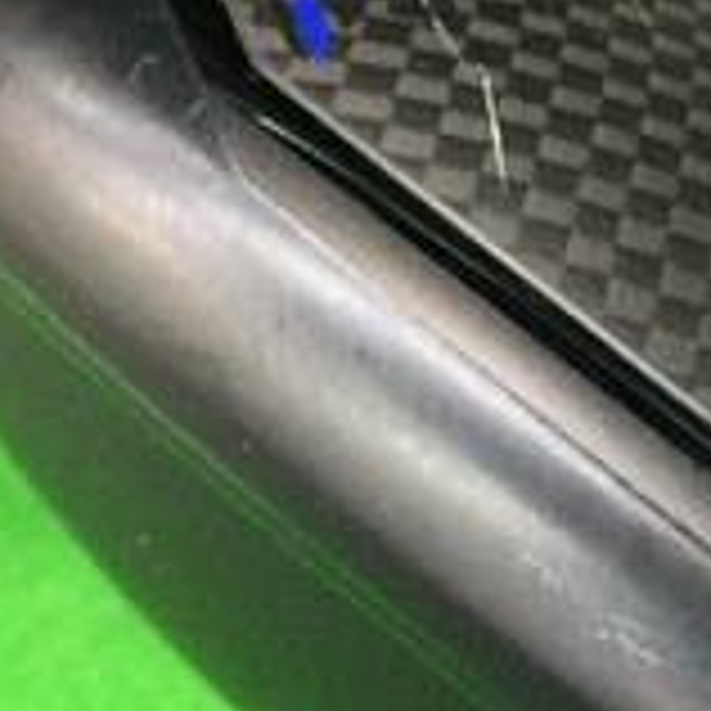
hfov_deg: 15.6
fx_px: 2579
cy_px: 387
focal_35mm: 111
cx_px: 531
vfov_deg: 15.7
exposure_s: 1/24
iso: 250
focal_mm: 3.3
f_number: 2.4
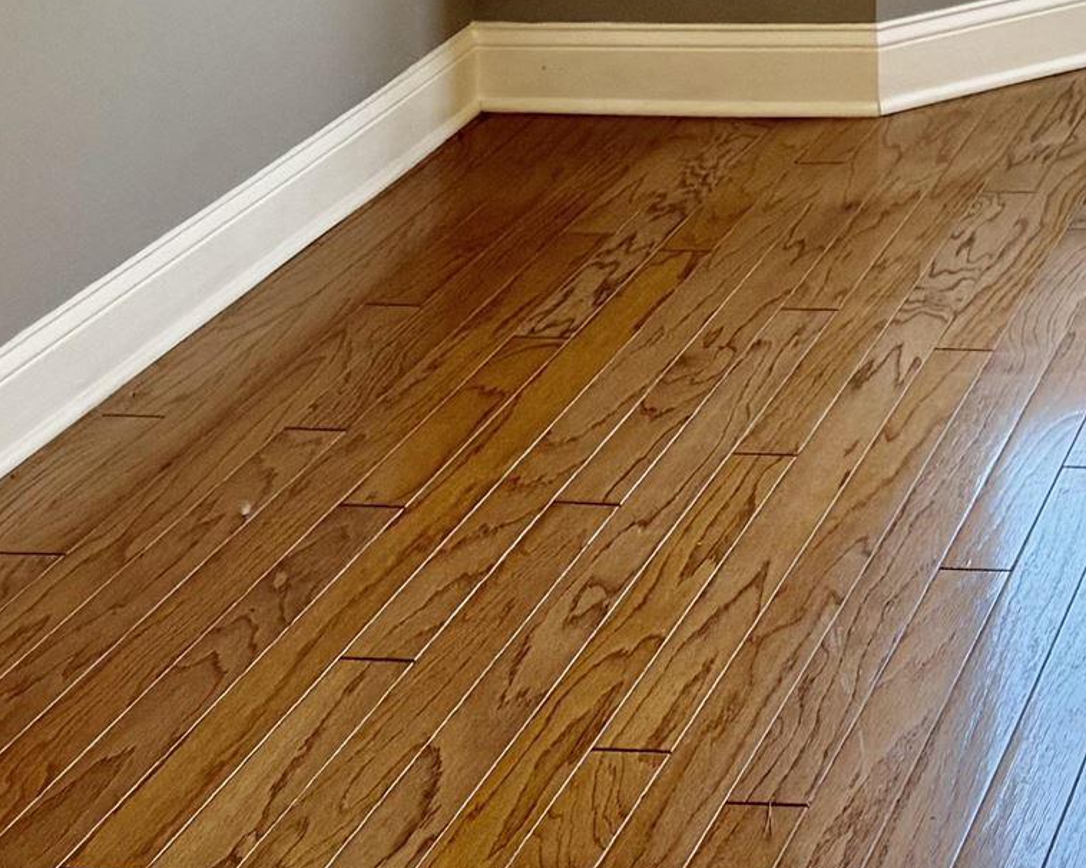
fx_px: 3053
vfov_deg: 14.1
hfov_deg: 18.5
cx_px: 1487
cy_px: -772
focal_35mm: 95
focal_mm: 6.86
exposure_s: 1/120
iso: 125
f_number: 1.78
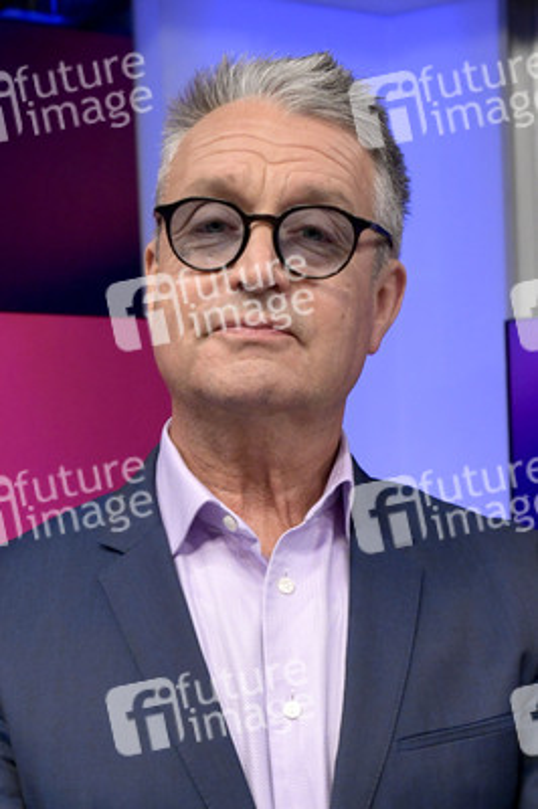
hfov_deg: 35.0
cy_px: 404
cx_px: 269
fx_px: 853
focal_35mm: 38
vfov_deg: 50.7
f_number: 6.3
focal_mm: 38
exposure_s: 1/200
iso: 1600
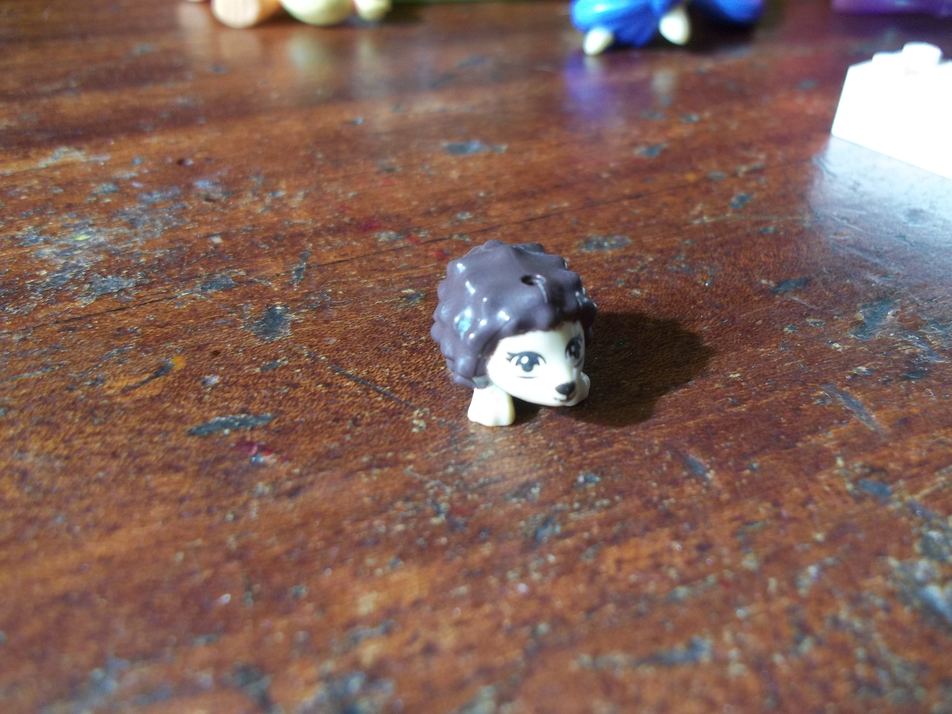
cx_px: 476
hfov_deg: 56.8
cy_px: 357
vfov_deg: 44.2
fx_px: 880
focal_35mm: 32
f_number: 2.9
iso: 106
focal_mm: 5.7
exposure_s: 1/30
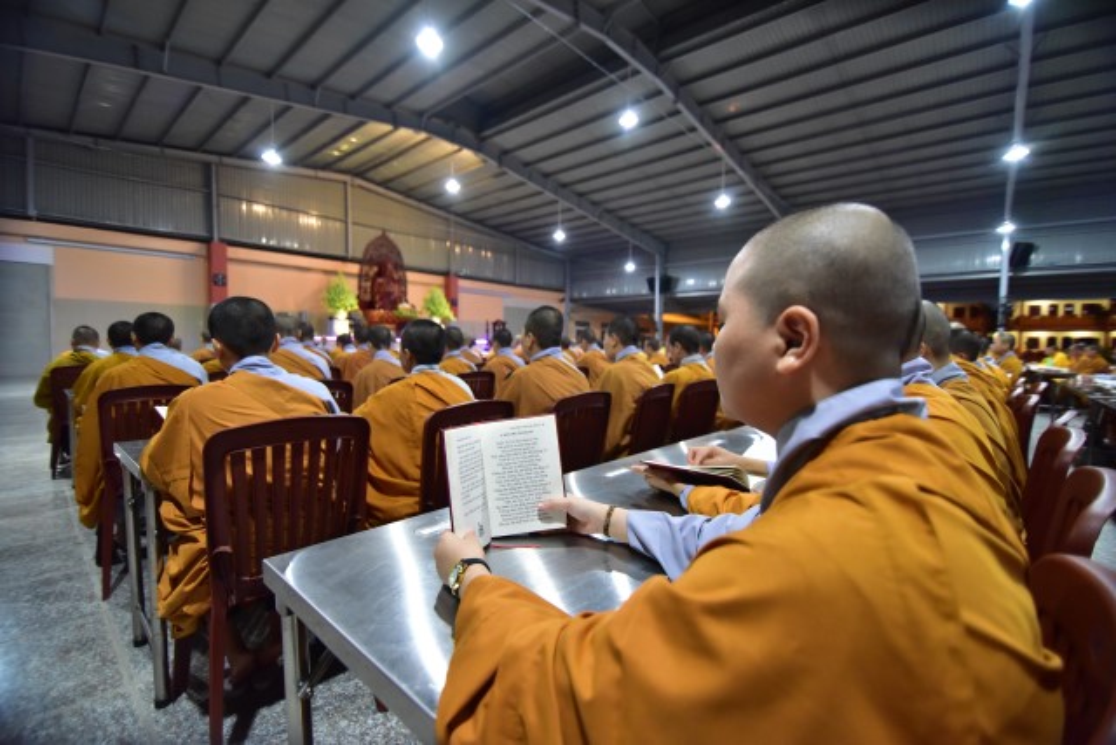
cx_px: 558
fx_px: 496
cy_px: 372
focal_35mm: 16
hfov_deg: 96.7
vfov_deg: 73.8
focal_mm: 16
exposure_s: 1/80
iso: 4000
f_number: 2.8
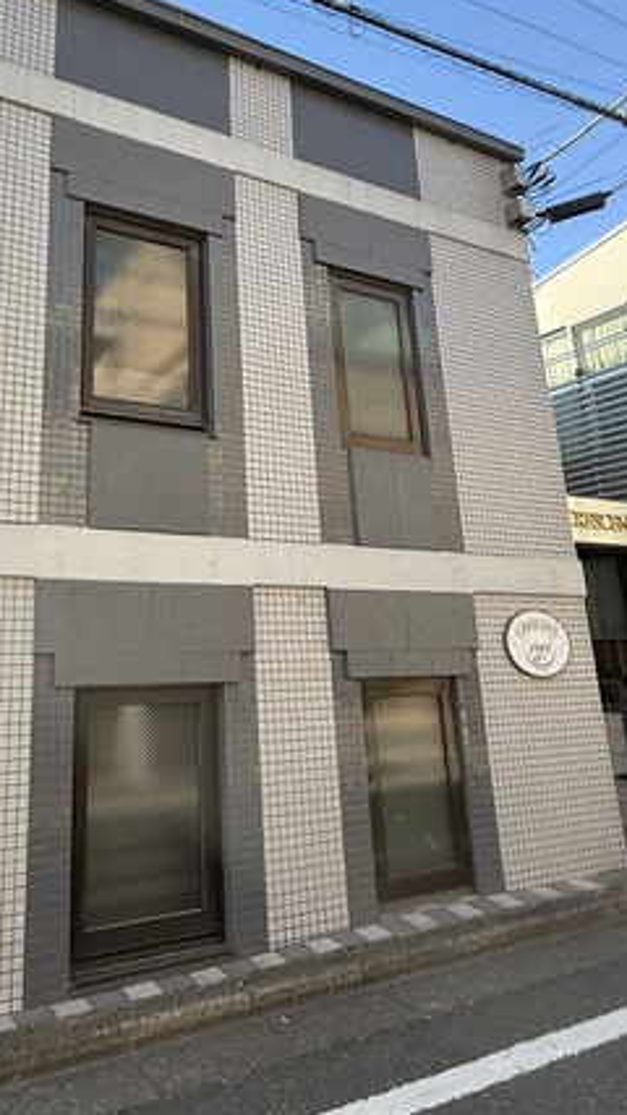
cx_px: 155
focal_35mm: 25
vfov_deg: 73.3
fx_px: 739
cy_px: 447
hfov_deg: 44.4
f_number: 2.2
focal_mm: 2.22
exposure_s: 1/363
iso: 64
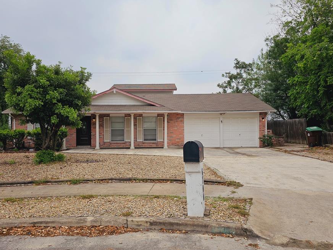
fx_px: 260
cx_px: 153
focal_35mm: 27
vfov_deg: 51.4
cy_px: 127
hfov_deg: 65.2
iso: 10
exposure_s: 1/1050
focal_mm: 6.3
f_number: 1.7
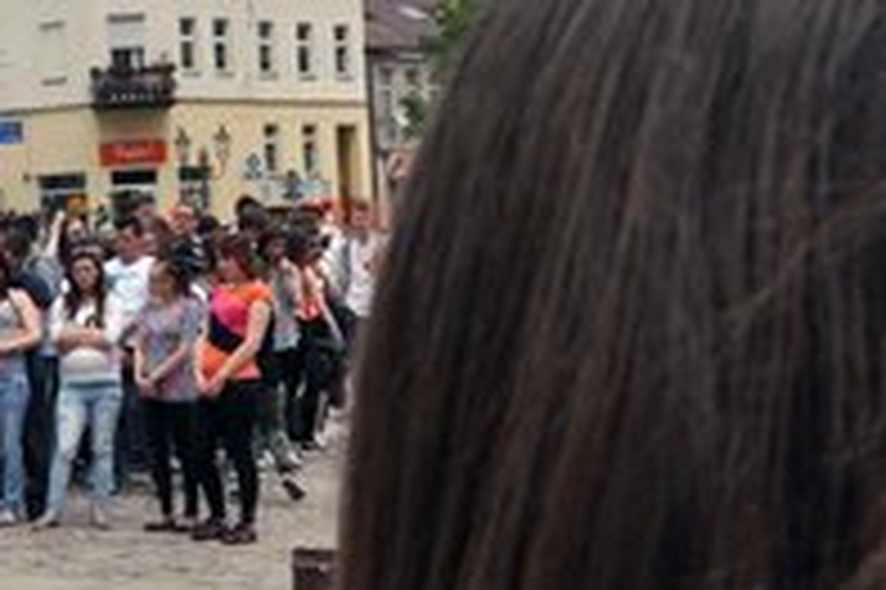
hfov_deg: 15.9
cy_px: 324
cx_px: -198
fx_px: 3041
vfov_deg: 11.1
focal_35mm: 124
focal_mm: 25
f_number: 16
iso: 640
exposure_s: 1/800
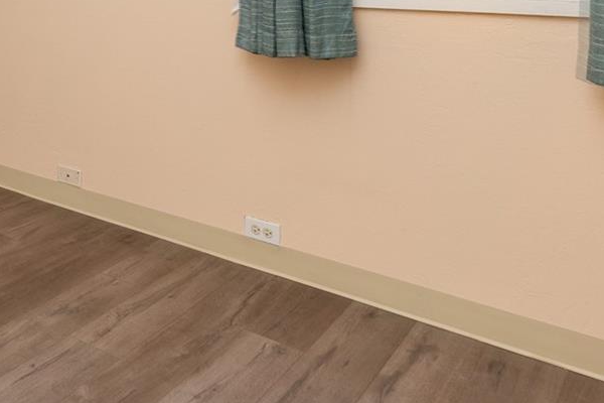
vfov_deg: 29.7
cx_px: -100
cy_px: -50
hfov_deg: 37.9
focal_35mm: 40
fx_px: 671
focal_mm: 10
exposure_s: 1/40
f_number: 8
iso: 200
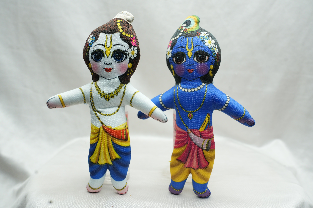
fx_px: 322
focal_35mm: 37
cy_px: 104
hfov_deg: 51.9
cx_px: 156
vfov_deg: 35.9
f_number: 7.1
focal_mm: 37
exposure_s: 1/50
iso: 320
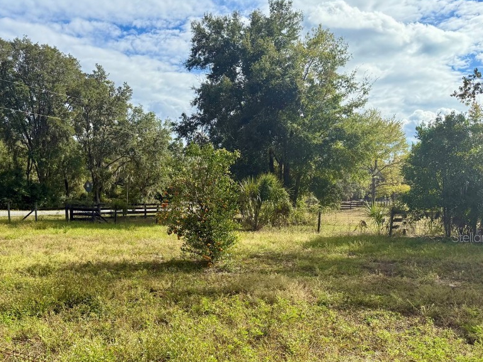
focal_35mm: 32
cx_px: 189
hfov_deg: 56.3
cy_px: 237
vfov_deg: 43.6
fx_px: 446
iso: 100
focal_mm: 6.76
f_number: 1.78
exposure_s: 1/4167
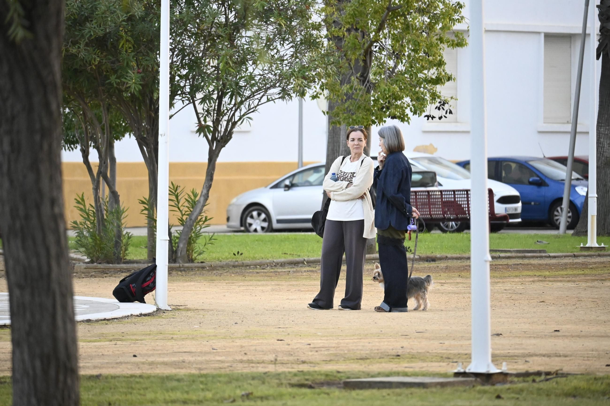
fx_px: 6352
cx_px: 305
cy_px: 203
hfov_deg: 5.5
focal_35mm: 375
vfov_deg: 3.7
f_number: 6.3
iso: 4000
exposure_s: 1/320
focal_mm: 250
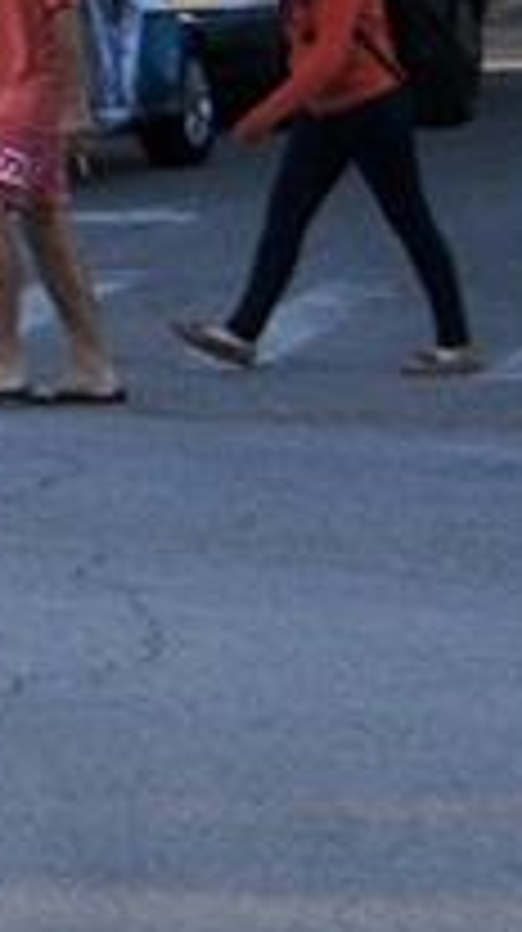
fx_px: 5997
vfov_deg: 8.3
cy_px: -1162
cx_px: -2948
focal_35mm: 243
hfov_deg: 3.9
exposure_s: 1/250
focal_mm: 20
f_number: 8
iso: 200
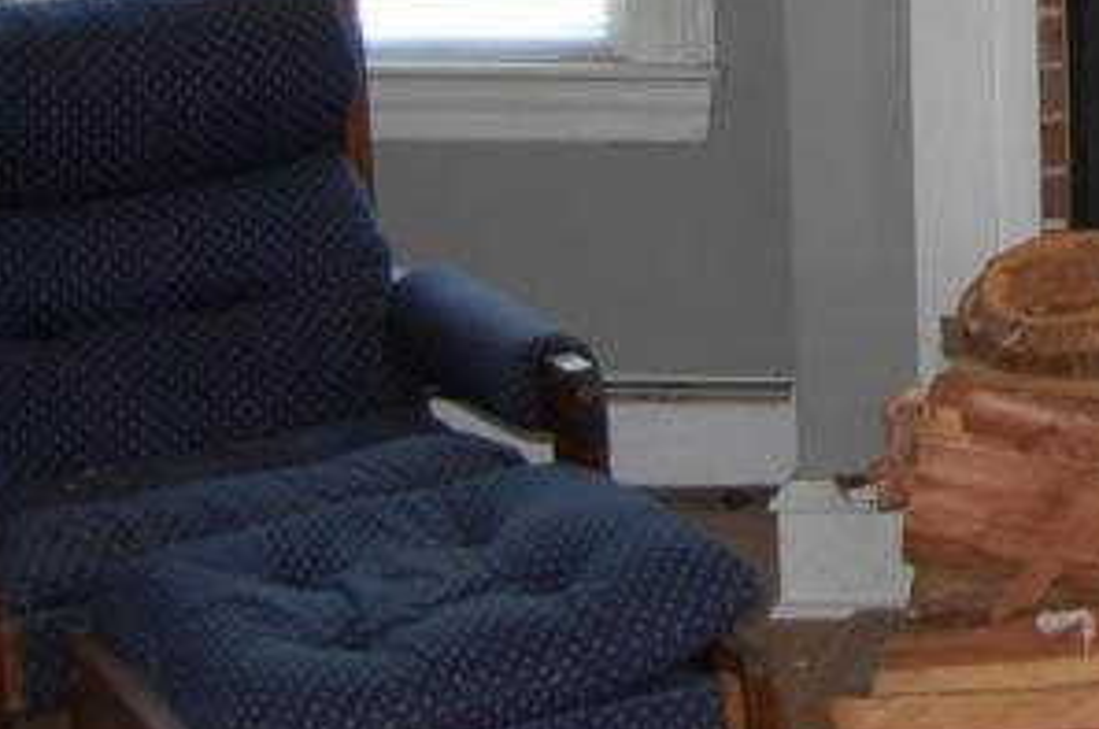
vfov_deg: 12.6
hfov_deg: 18.1
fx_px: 3200
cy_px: -196
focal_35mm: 105
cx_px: 1452
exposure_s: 1/60
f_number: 3.5
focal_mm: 18
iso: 400
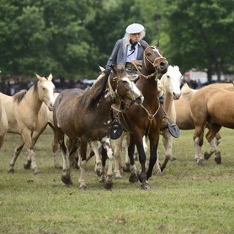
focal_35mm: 257
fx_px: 1966
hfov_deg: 6.8
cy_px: 117
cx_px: 125
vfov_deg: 6.8
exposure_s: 1/640
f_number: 5
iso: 400
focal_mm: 200
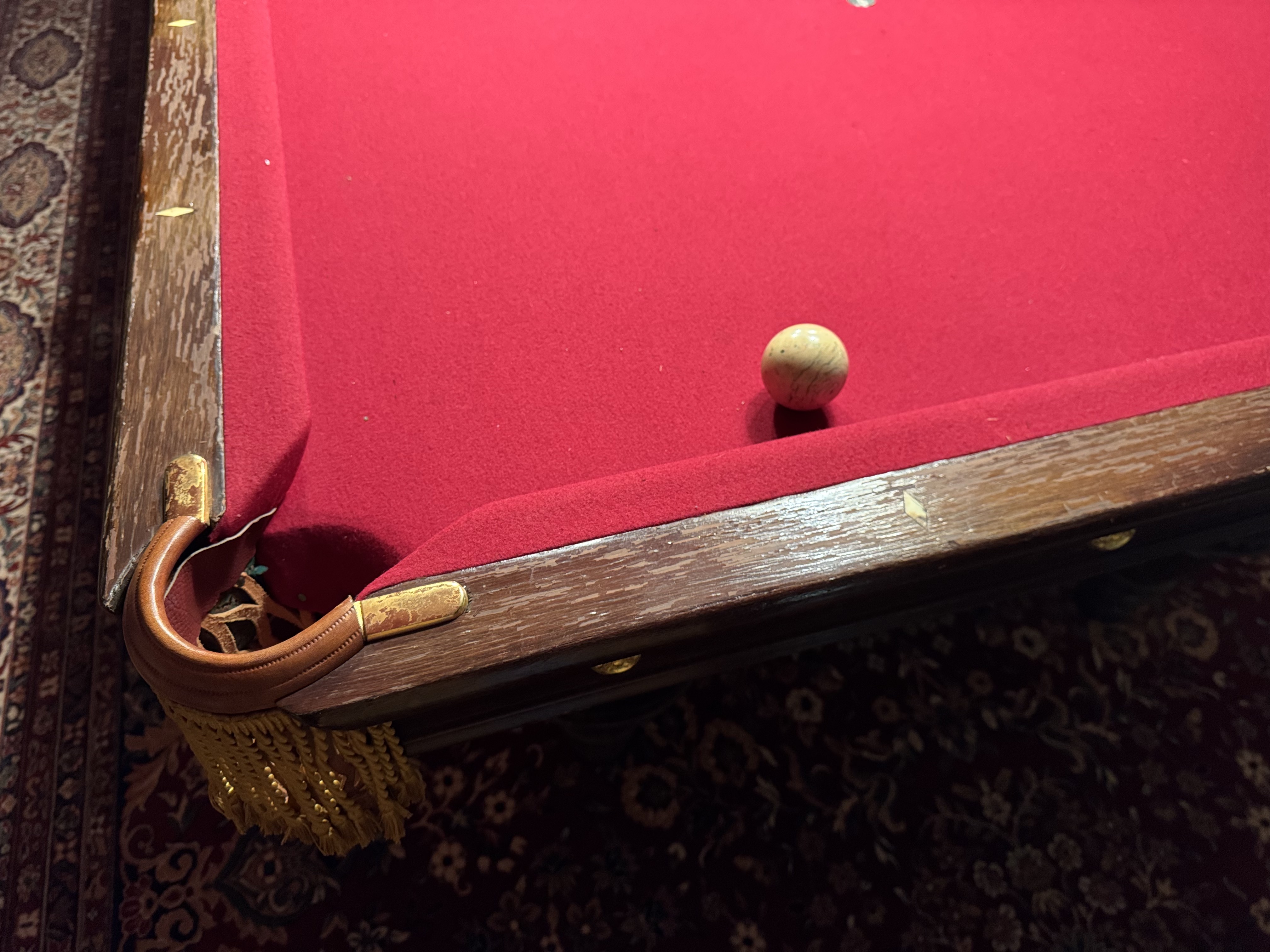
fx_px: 881
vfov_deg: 56.8
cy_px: 476
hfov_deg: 71.6
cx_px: 635
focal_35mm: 24
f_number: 1.78
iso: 640
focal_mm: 6.76
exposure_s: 1/40
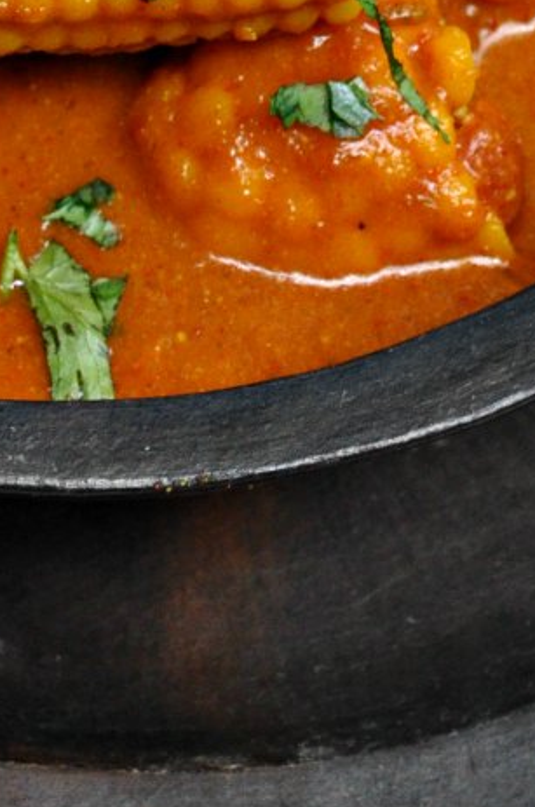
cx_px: 488
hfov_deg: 4.7
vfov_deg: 7.0
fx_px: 6556
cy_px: -109
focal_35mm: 293
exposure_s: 1/160
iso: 640
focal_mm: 50
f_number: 6.3
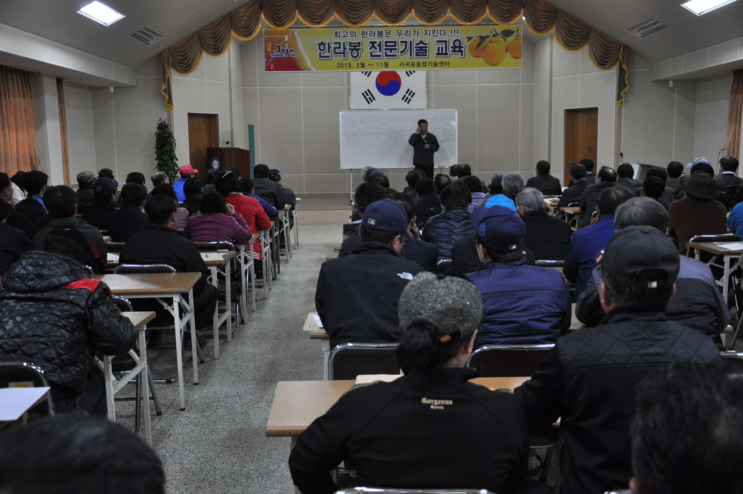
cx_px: 372
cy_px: 247
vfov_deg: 34.1
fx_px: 804
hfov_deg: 49.6
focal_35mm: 39
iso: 800
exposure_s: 1/80
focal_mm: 26
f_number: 4.5
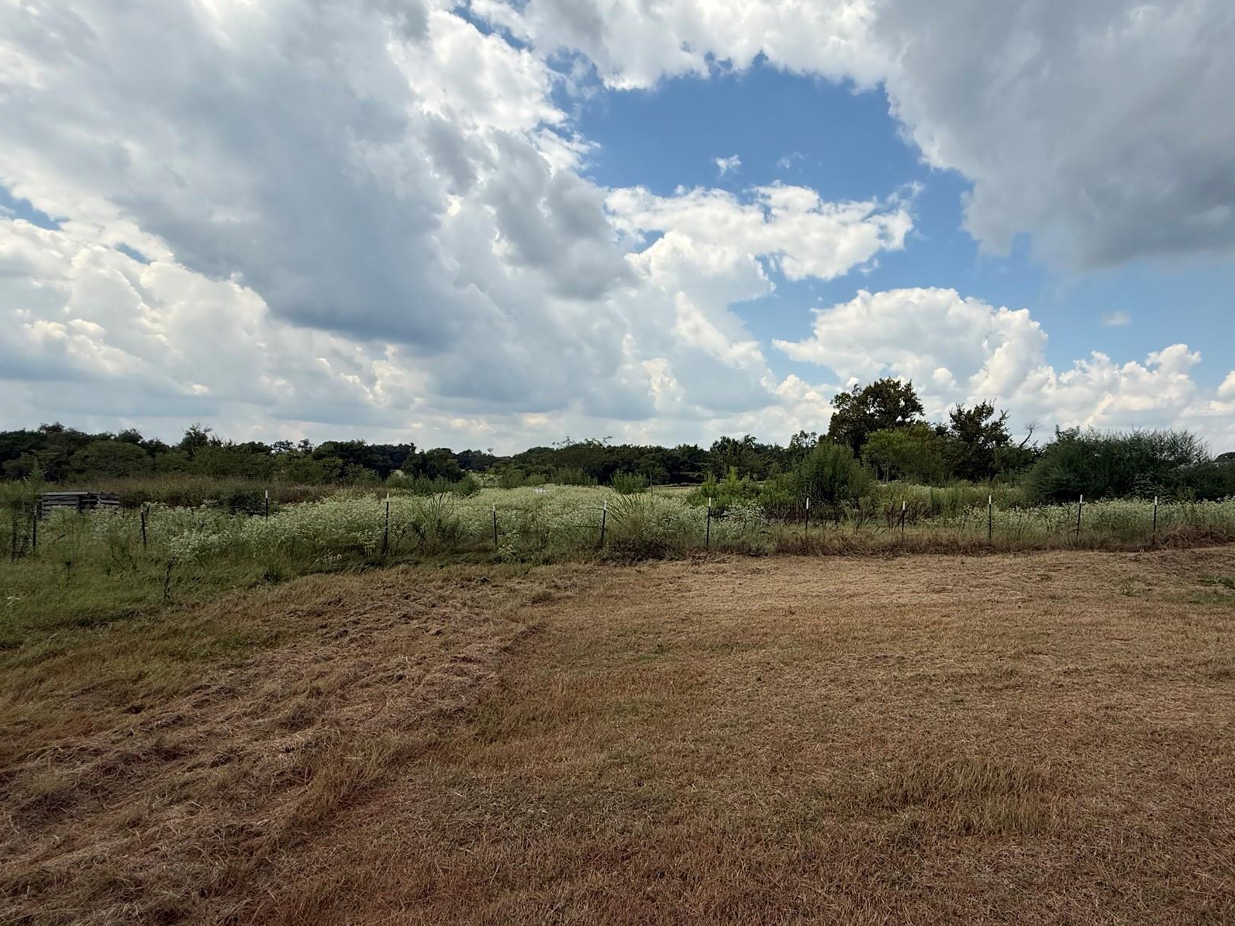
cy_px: 480
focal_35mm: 18
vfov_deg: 71.6
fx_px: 642
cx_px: 750
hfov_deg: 86.5
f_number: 2.2
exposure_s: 1/2165
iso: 50
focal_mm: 2.22
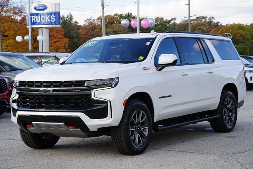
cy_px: 84
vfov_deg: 16.7
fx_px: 577
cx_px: 126
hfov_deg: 24.7
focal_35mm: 82
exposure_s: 1/100
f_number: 8
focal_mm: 80
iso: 100
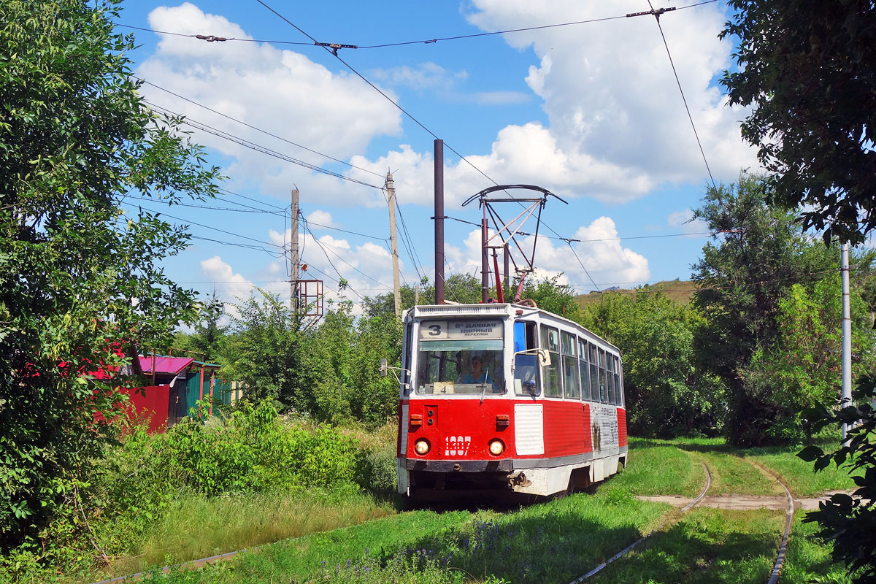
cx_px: 438
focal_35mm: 49
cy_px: 292
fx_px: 1192
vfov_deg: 27.5
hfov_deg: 40.3
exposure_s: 1/500
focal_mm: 18.02
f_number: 6.3
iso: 125
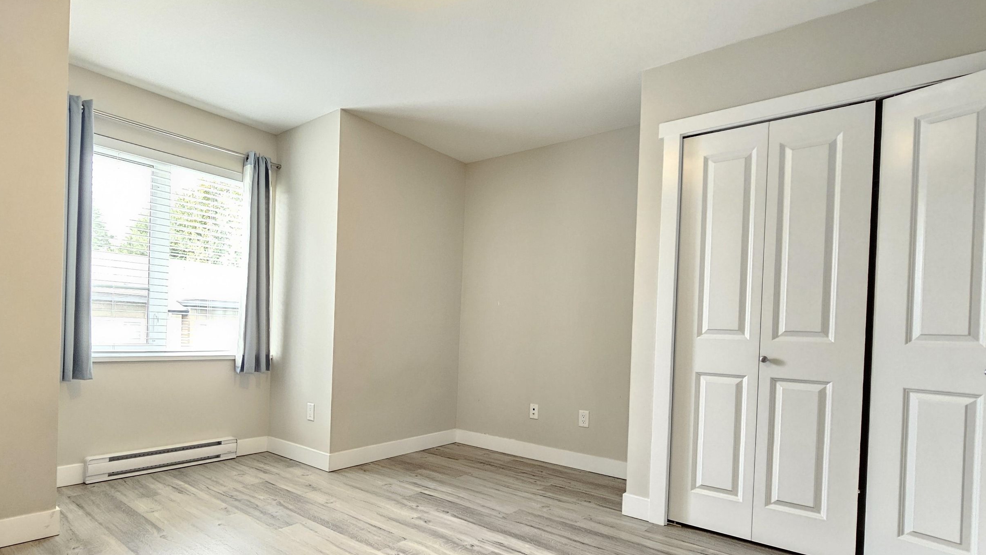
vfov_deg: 60.6
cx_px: 408
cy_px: 328
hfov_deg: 91.8
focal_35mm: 18
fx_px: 471
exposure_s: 1/30
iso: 400
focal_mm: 2.2
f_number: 2.2
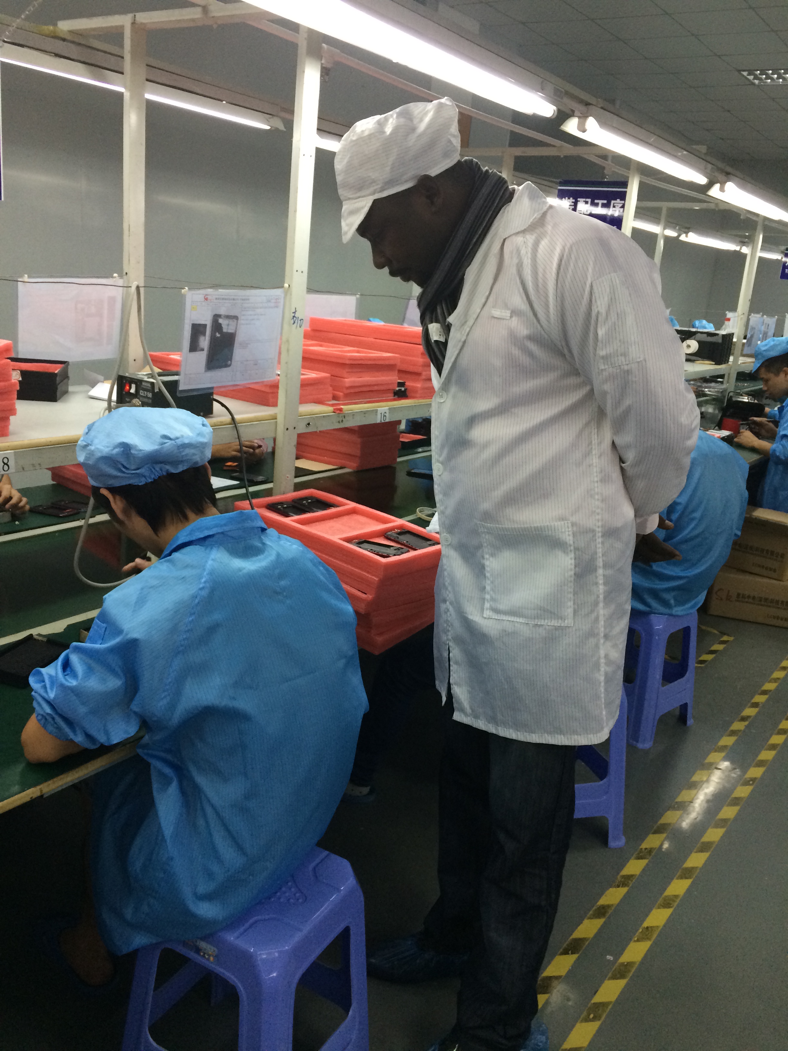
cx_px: 394
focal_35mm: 29
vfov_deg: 61.7
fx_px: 880
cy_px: 526
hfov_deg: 48.2
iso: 80
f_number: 2.2
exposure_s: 1/33
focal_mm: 4.15
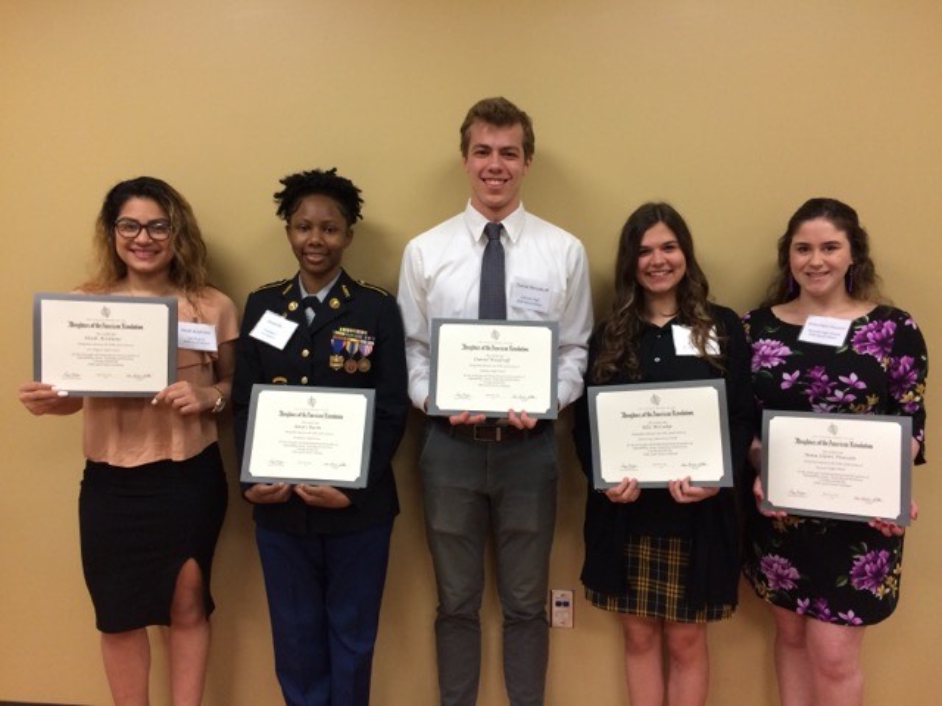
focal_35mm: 29
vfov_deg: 48.2
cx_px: 471
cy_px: 353
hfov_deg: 61.7
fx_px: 789
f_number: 2.2
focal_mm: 4.15
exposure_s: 1/30
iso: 160
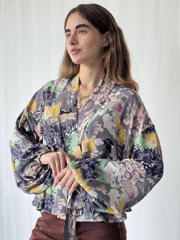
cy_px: 120
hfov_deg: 30.3
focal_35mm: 48
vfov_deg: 39.6
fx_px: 333
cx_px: 90
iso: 64
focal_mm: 6.76
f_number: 1.78
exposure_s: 1/163
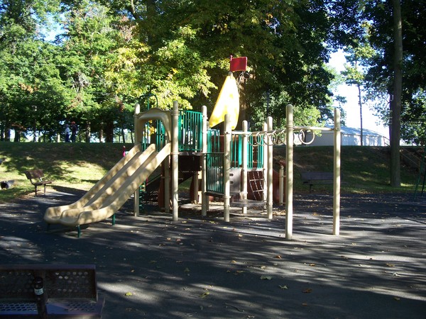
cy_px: 160
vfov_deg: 38.7
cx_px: 213
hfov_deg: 50.1
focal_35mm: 37
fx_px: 455
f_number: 2.8
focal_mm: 7.8
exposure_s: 1/125
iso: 64
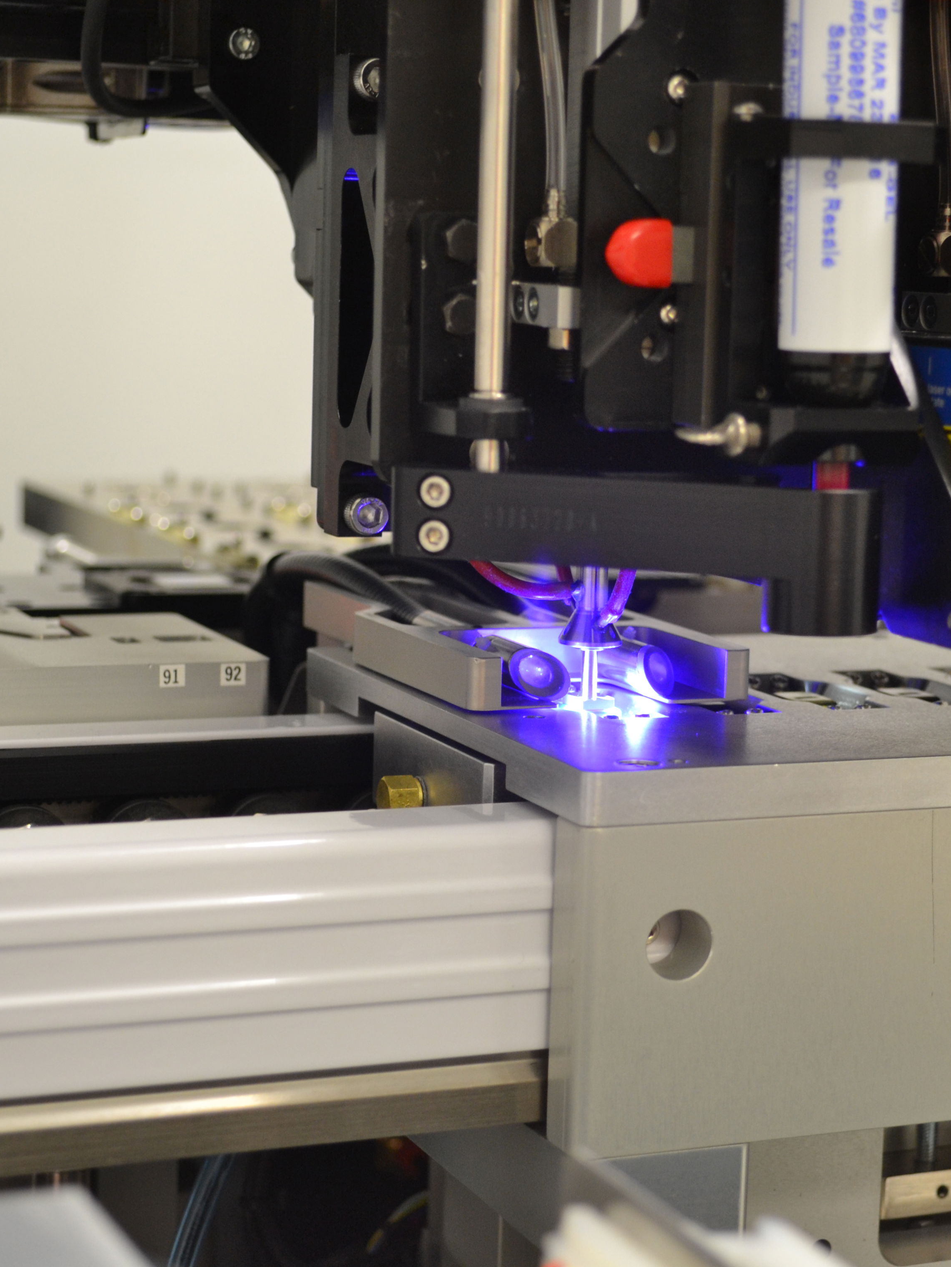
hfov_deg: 19.2
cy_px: 629
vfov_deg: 25.4
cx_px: 601
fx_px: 2810
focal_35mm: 77
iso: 560
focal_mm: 35
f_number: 5
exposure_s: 1/15
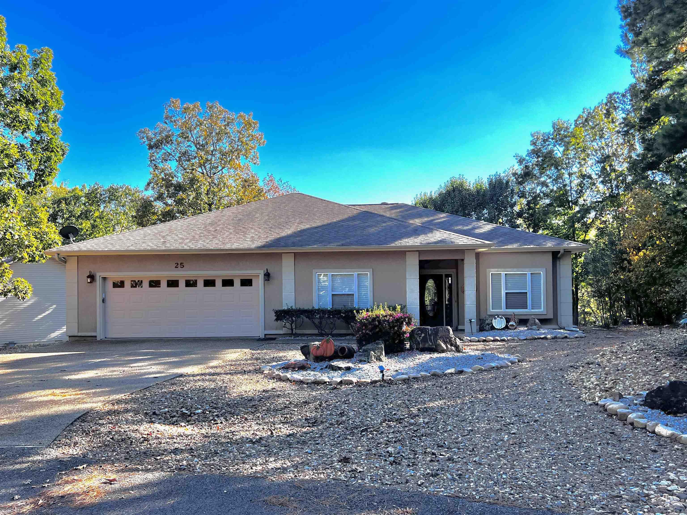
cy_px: 258
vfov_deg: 53.1
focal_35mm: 26
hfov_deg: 67.3
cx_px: 344
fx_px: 516
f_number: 1.5
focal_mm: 5.7
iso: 50
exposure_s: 1/1412
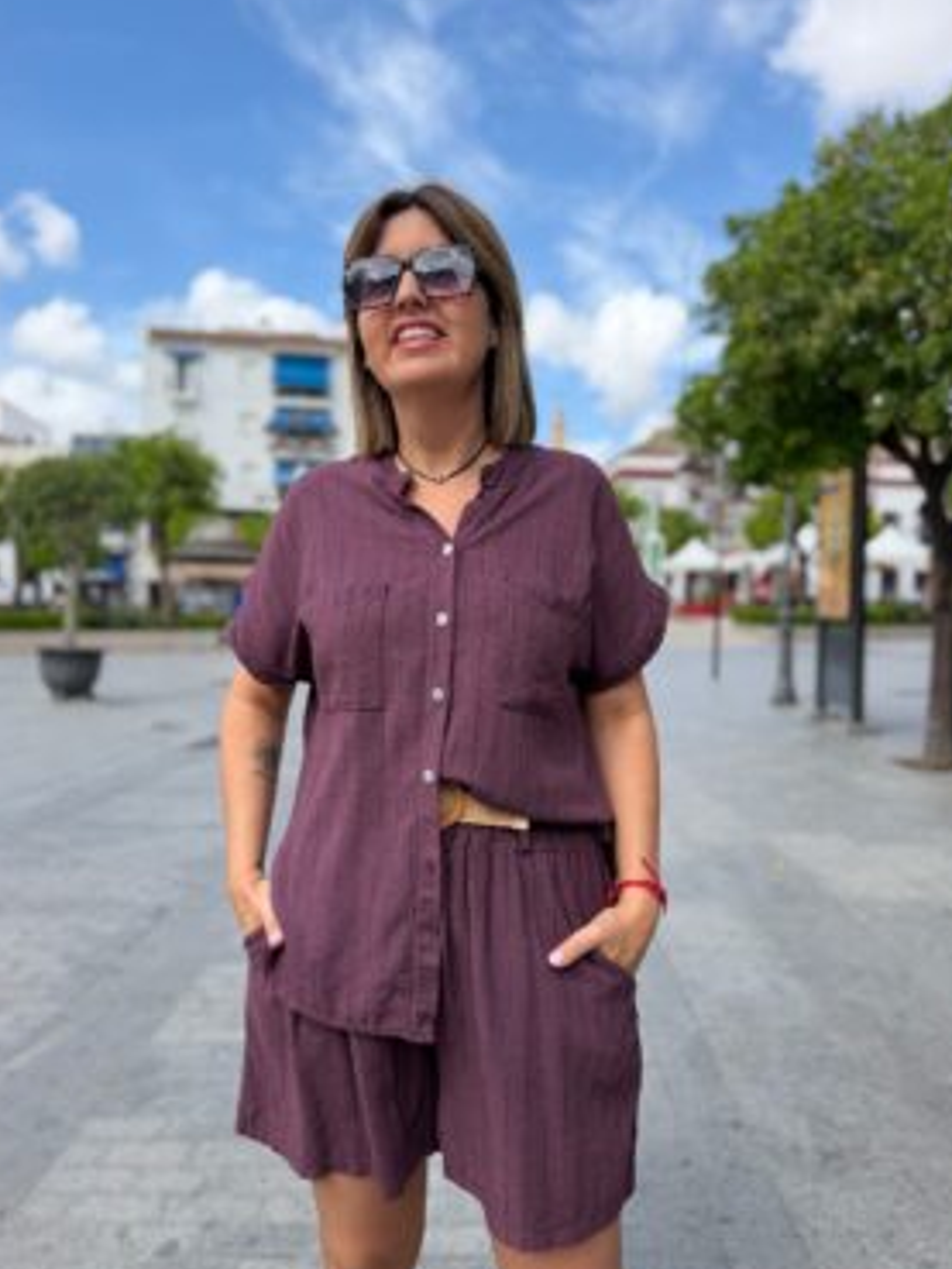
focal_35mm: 26
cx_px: 474
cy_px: 633
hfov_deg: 53.1
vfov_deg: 67.3
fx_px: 953
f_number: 1.78
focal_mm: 6.76
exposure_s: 1/3279
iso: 100
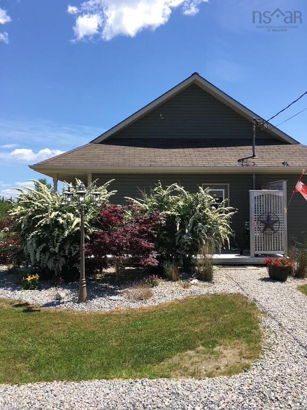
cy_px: 205
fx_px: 343
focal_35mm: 29
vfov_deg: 61.7
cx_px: 154
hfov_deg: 48.2
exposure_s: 1/1083
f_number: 2.2
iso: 25
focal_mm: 4.15
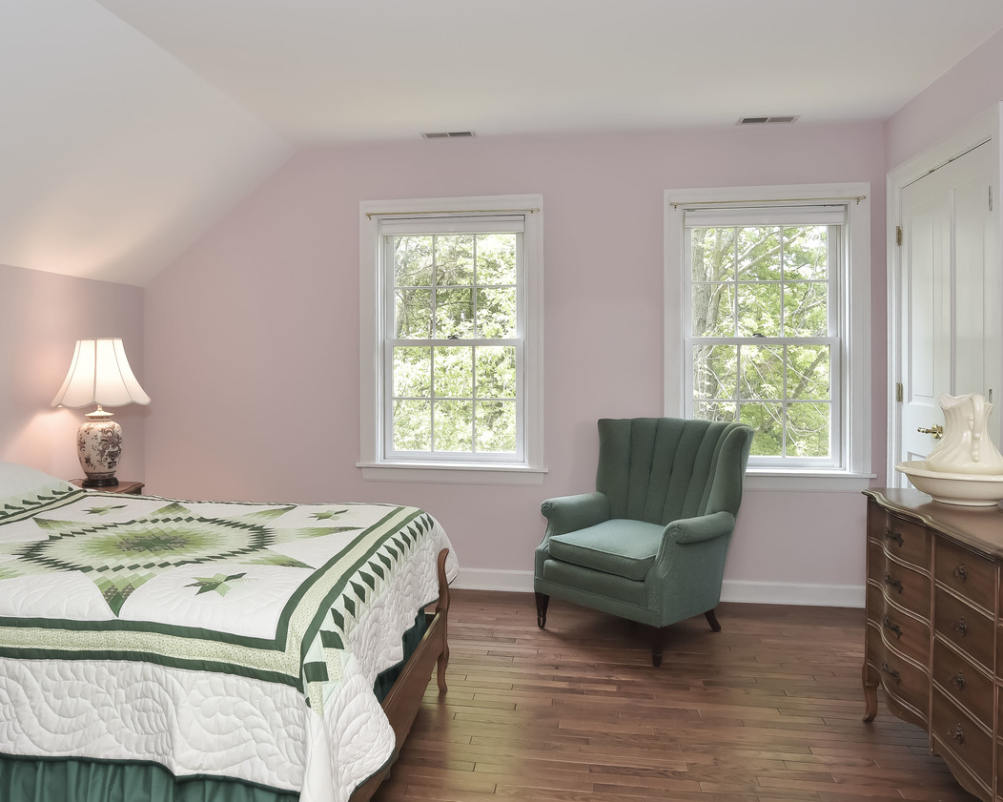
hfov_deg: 65.8
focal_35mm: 26
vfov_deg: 54.9
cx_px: 434
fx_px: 772
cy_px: 405
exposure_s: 1/50
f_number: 8
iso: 400
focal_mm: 18
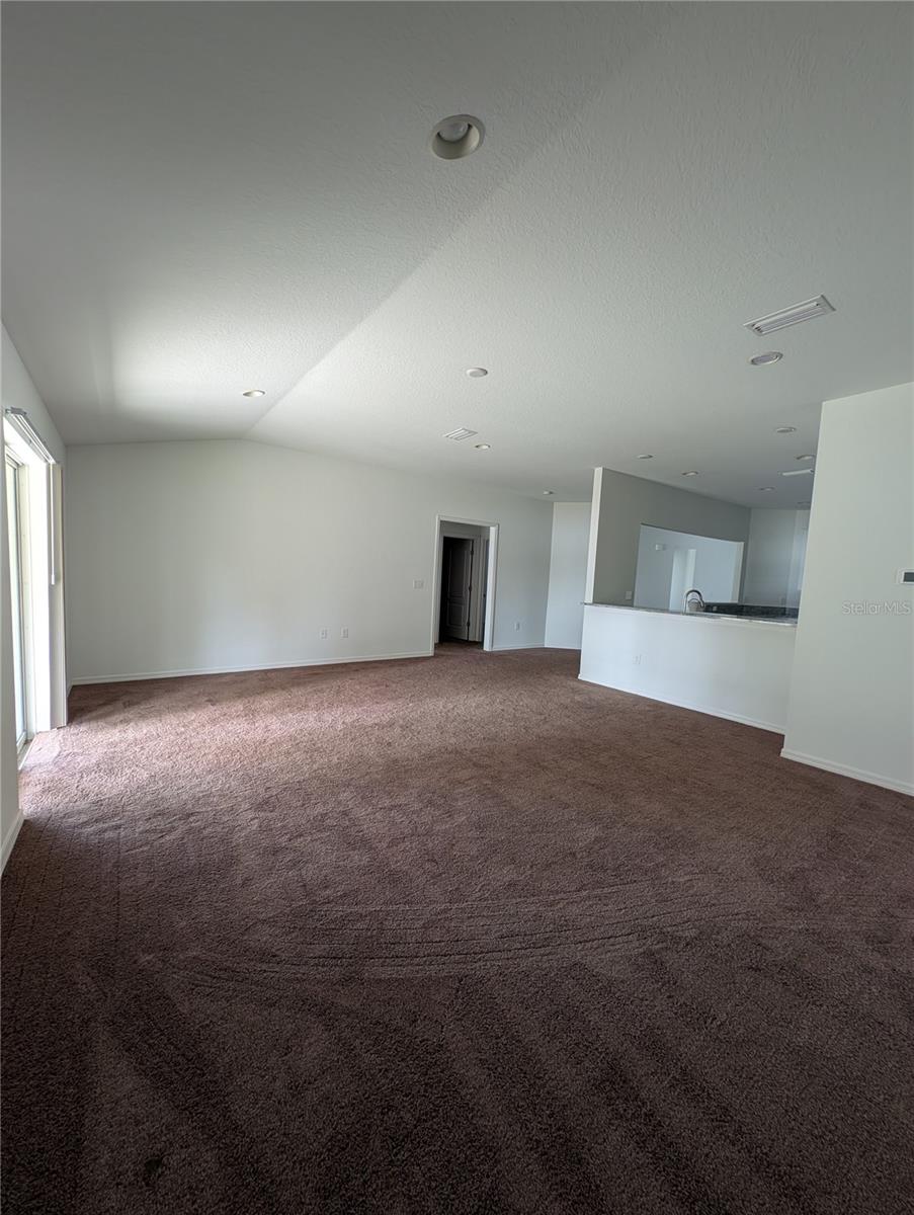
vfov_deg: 110.5
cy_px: 608
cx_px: 457
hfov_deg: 94.6
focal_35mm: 12
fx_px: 422
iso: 79
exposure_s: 1/23.8
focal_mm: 2.23
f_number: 1.95
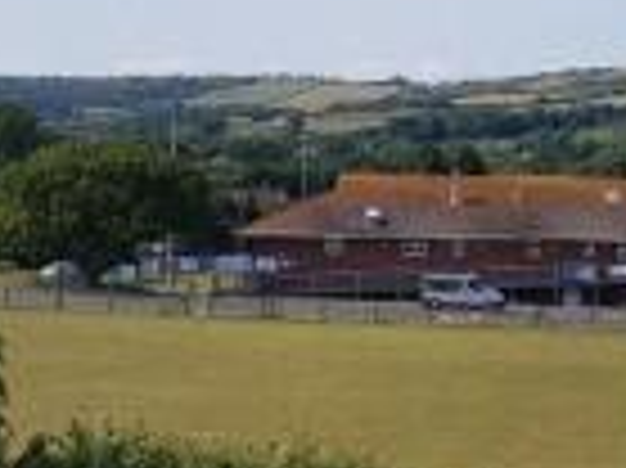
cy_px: 119
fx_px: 1969
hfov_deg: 17.9
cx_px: 484
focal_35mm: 109
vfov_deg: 13.5
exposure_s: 1/2384
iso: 40
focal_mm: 4.2
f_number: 1.7
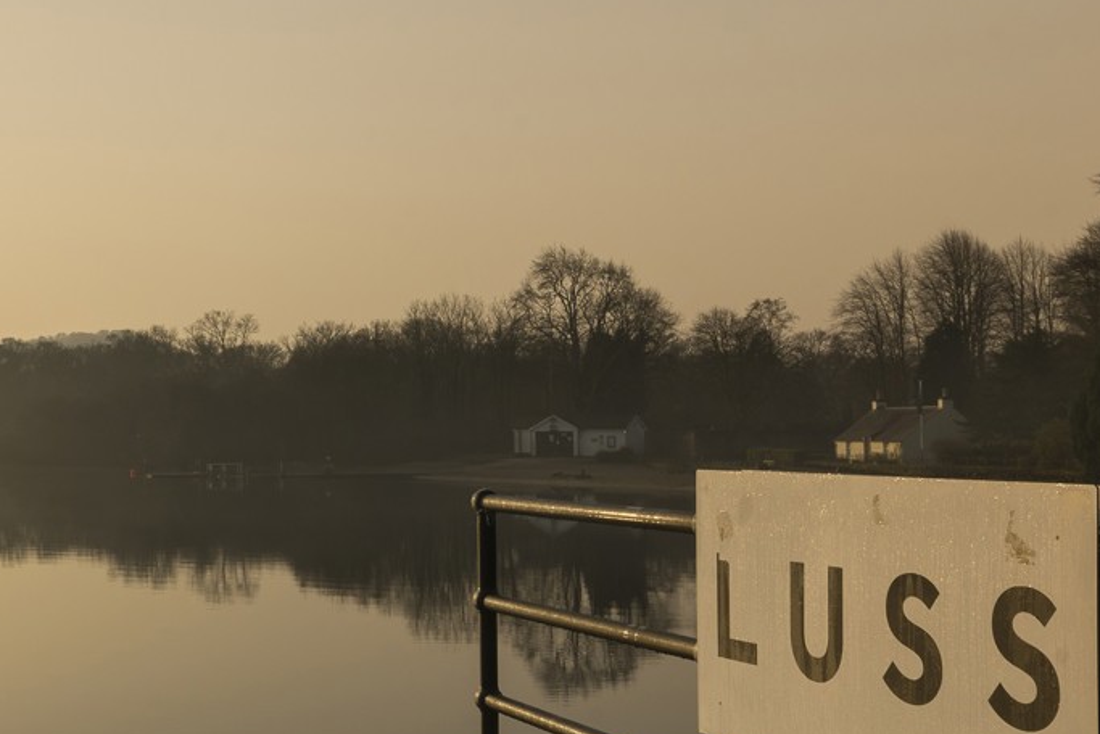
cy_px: 395
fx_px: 1803
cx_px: -206
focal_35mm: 59
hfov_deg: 29.4
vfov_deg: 23.0
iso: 100
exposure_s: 1/160
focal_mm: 21
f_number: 18
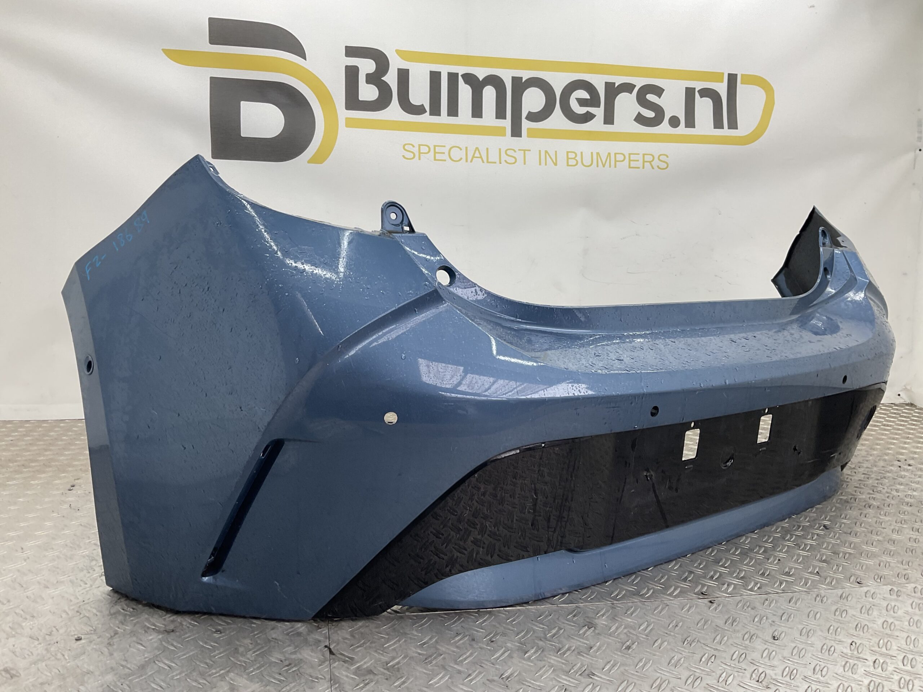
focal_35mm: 29
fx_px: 773
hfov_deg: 61.7
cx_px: 462
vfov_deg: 48.2
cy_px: 346
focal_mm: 3
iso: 32
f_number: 1.8
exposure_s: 1/120
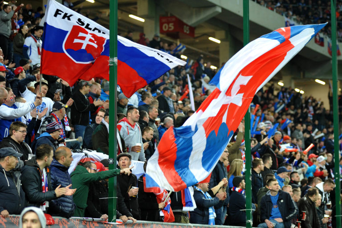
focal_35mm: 112
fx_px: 1064
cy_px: 114
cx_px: 171
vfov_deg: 12.2
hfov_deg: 18.3
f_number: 3.2
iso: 1600
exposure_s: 1/250
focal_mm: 112
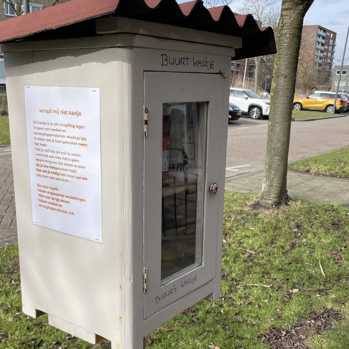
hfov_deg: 40.8
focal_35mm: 41
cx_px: 147
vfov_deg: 40.8
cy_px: 206
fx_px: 468
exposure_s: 1/2092
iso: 32
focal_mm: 4.2
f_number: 1.6
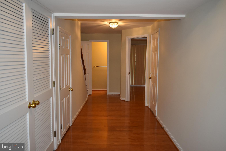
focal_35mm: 30
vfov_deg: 43.7
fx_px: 188
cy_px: 76
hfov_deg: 61.9
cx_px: 113
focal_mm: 20
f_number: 3.5
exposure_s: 1/125
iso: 800
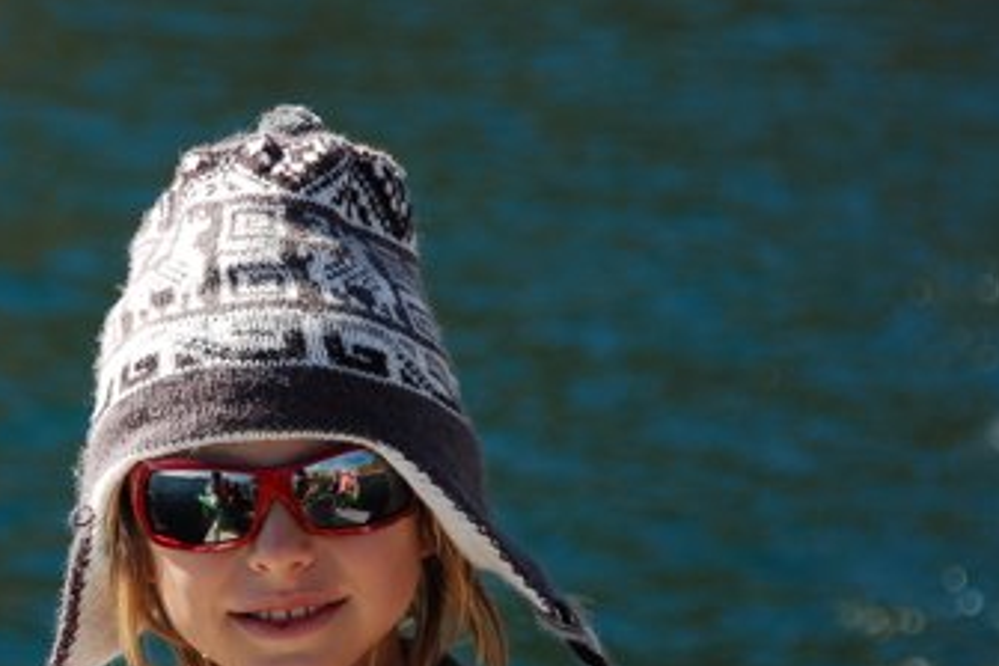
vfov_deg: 6.1
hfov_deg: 9.1
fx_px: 6271
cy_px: 366
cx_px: 208
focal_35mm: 226
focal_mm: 92
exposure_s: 1/400
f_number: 5.6
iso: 200
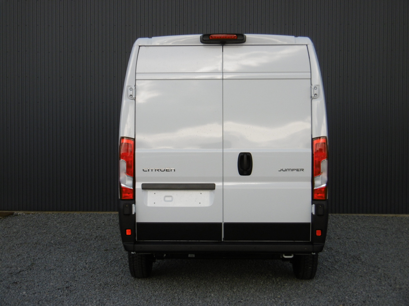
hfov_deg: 37.5
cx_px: 204
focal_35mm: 51
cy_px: 153
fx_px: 603
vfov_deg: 28.6
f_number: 4
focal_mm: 9.2
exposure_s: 1/400
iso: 100
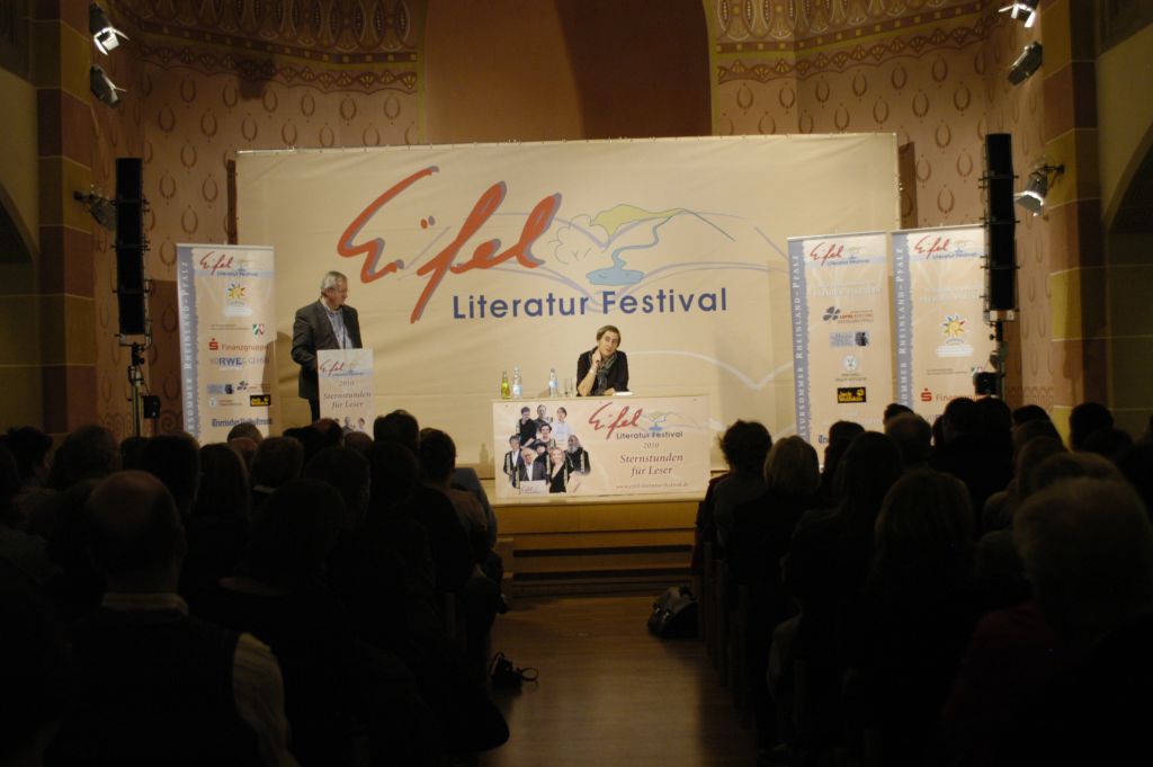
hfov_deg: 46.4
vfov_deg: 31.8
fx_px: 1344
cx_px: 576
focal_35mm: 42
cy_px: 384
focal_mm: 28
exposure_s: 1/60
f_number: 3.5
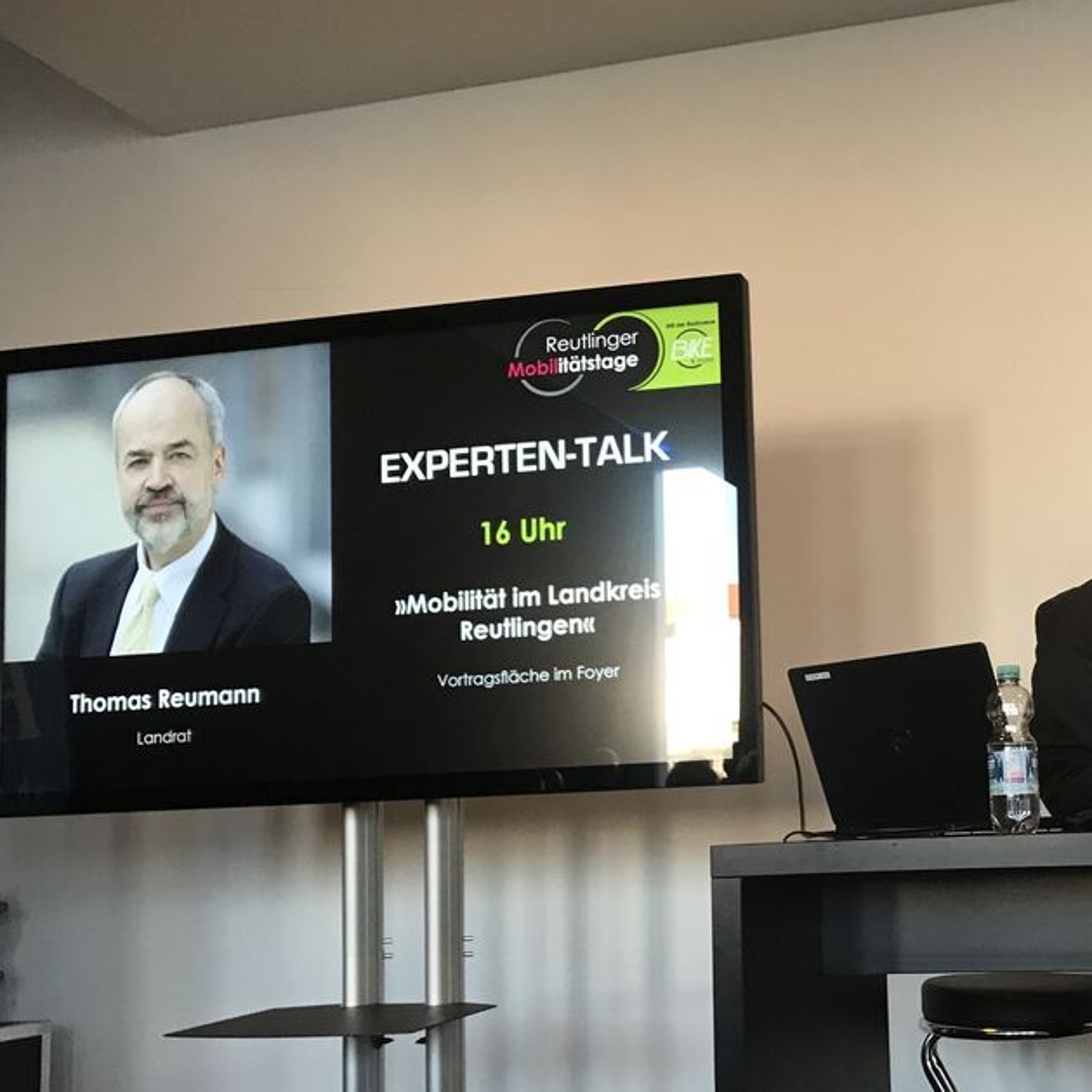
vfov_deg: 39.8
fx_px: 1499
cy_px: 658
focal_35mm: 42
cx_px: 911
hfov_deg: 38.2
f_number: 1.8
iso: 32
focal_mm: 3.99
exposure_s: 1/33
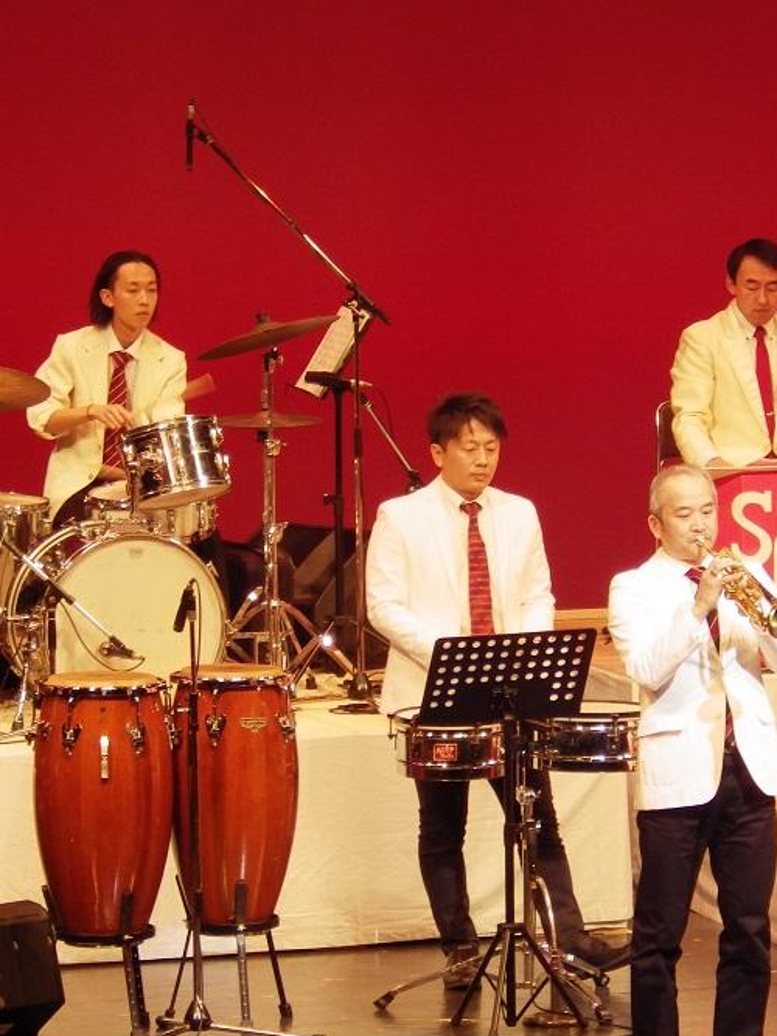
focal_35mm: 327
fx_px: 9790
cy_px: 517
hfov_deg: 4.5
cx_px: 702
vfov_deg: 6.1
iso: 200
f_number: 5.5
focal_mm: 39.1
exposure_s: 1/25
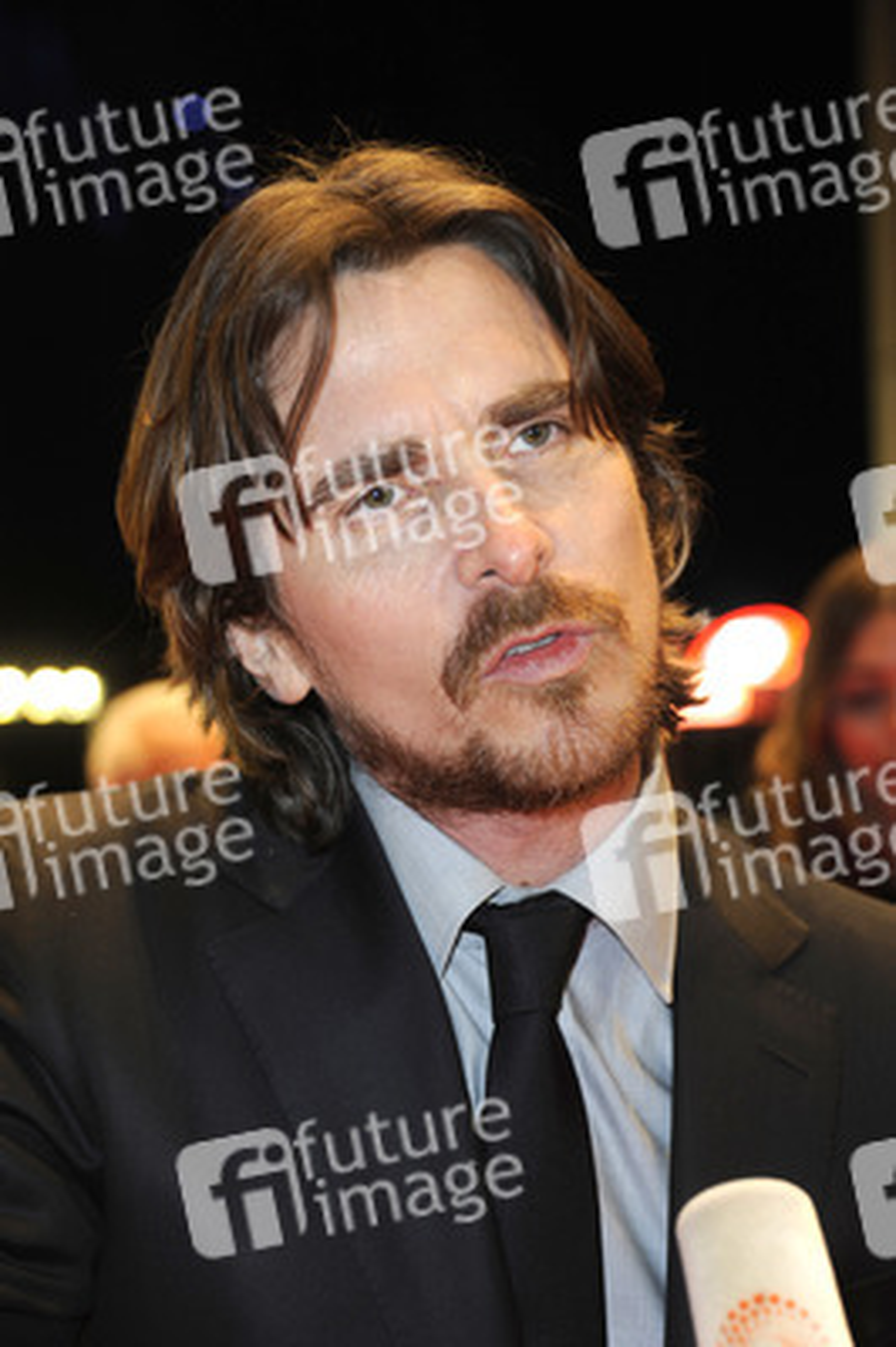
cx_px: 448
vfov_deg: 22.2
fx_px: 3440
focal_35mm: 92
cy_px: 674
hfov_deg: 14.8
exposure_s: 1/100
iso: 640
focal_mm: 92
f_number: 5.6
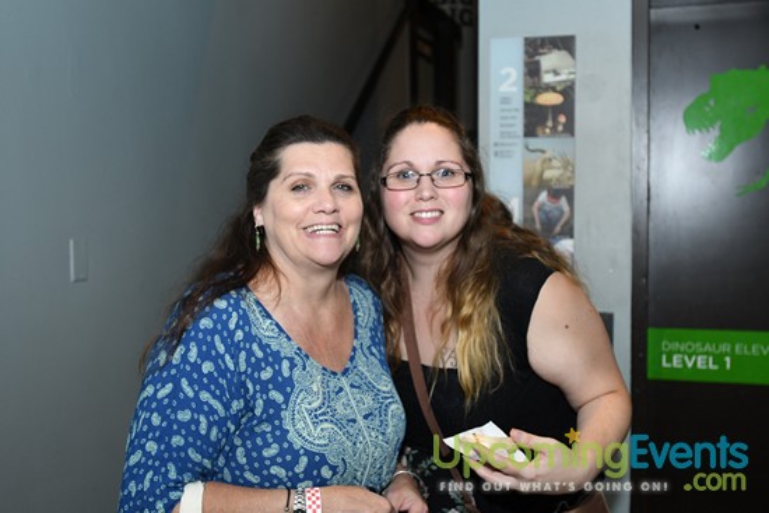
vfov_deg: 29.9
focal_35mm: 45
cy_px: 256
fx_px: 961
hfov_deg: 43.6
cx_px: 384
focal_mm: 30
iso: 800
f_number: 3.5
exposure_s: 1/125
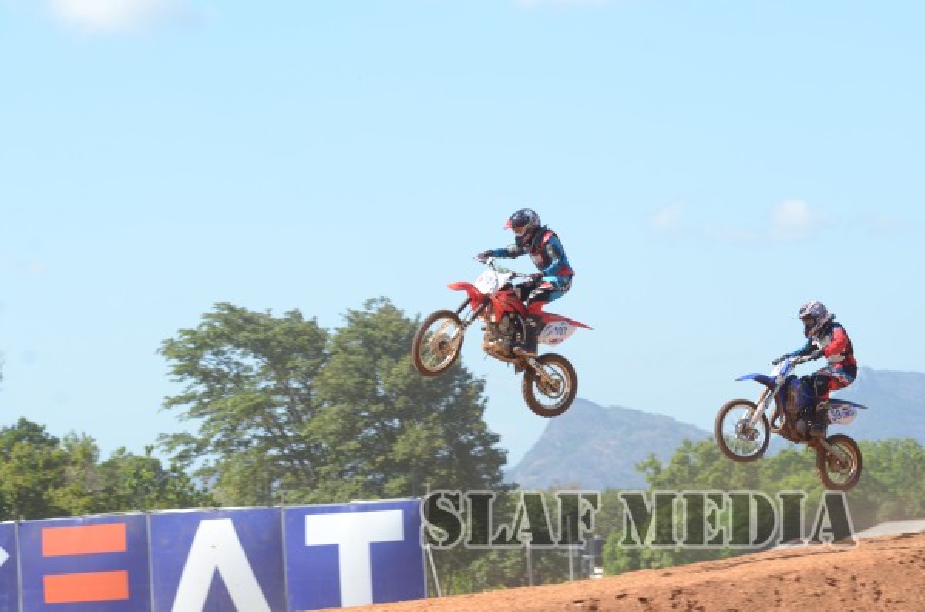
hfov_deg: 13.5
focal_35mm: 153
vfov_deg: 8.9
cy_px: 306
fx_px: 3922
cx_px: 462
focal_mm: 102
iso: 200
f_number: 8
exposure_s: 1/320
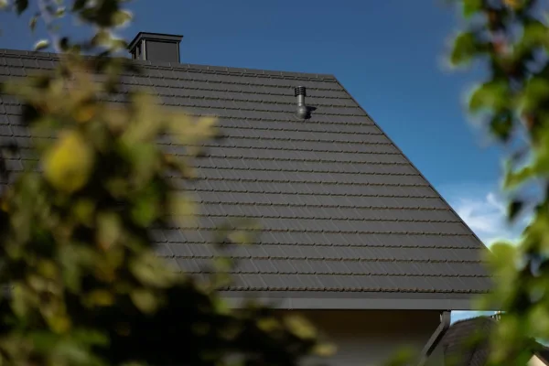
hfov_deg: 23.9
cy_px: 183
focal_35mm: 85
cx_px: 274
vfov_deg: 16.1
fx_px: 1296
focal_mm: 85
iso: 64
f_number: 1.4
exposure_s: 1/5000
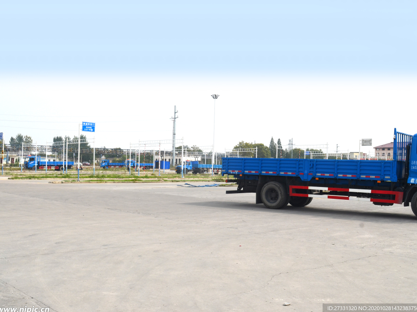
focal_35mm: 39
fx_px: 464
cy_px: 157
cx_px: 192
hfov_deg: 48.3
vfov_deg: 37.2
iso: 200
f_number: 11
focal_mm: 23
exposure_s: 1/400
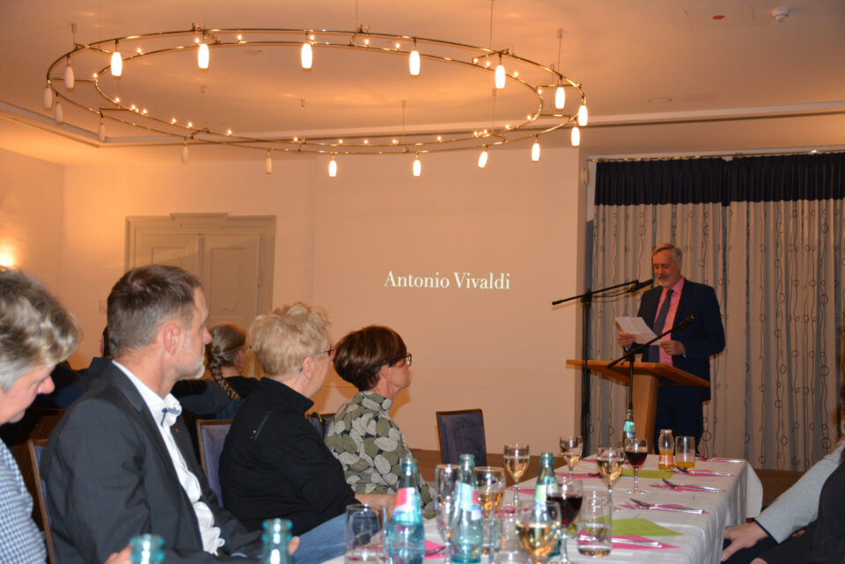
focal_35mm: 51
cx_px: 422
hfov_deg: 38.9
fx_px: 1198
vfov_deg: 26.5
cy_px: 282
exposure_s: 1/60
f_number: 4.2
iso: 500
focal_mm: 34
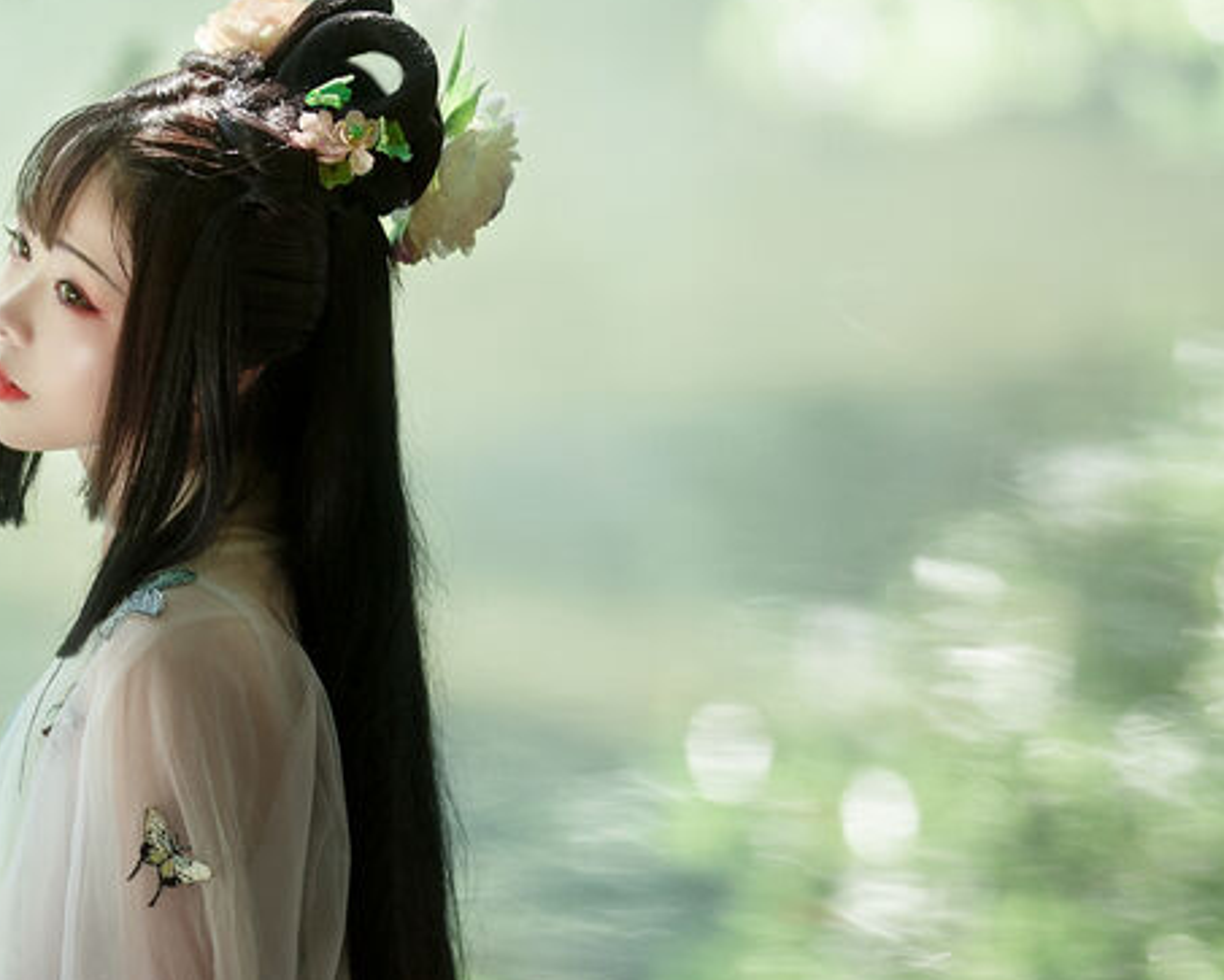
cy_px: 888
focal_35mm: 333
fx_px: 12071
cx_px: 389
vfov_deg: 4.6
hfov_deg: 5.8
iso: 100
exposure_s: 1/160
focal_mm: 135
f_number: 1.8
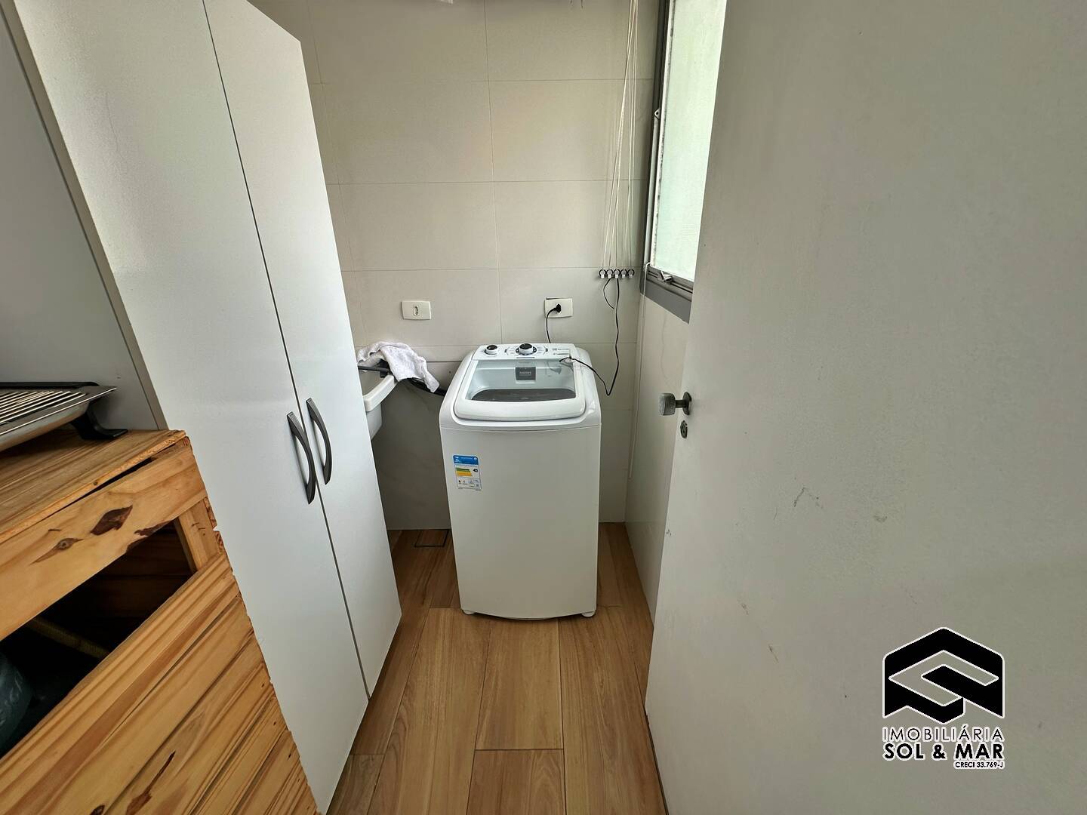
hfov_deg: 102.1
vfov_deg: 85.7
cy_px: 408
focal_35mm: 14
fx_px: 440
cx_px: 544
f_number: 2.2
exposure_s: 1/172
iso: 40
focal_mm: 2.22
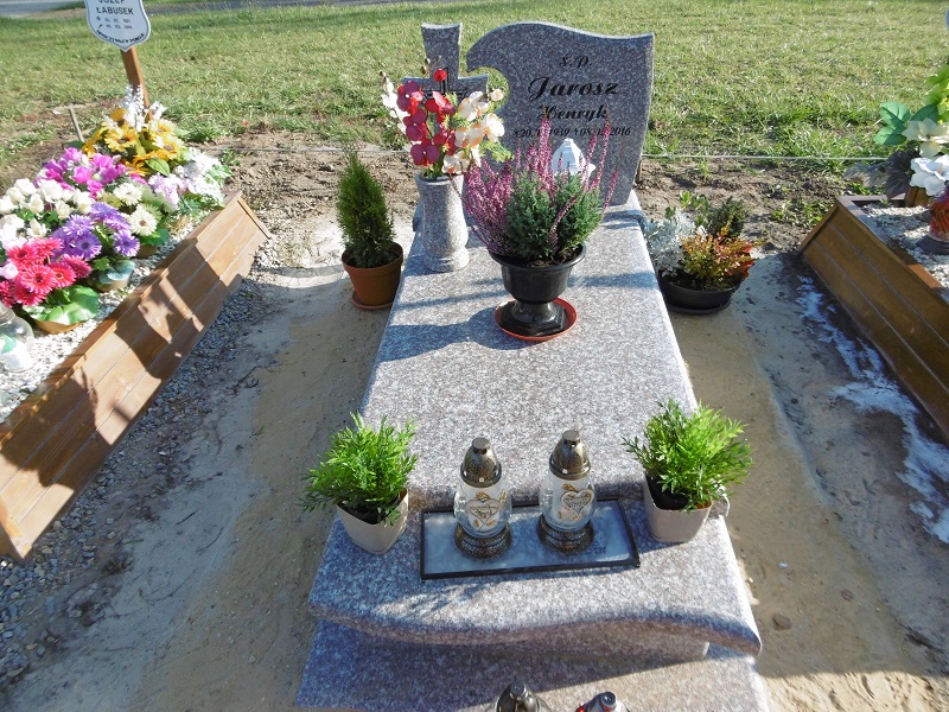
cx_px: 474
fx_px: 658
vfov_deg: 56.8
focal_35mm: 24
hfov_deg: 71.6
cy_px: 356
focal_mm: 4.3
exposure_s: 1/400
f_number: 3.1
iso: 100
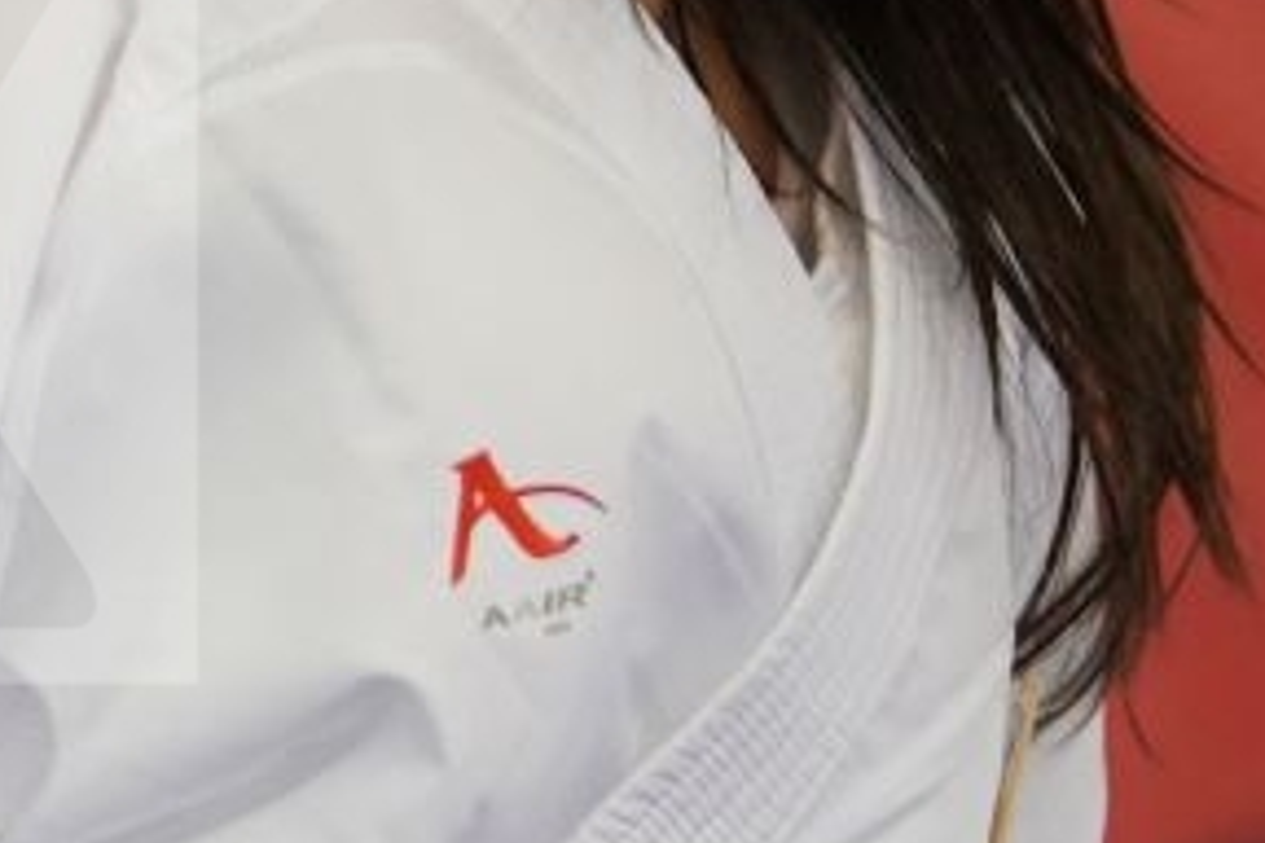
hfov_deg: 1.9
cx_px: -1700
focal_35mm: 1062
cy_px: 285
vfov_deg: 1.3
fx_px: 37315
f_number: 2.8
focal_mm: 170
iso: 1600
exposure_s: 1/1000
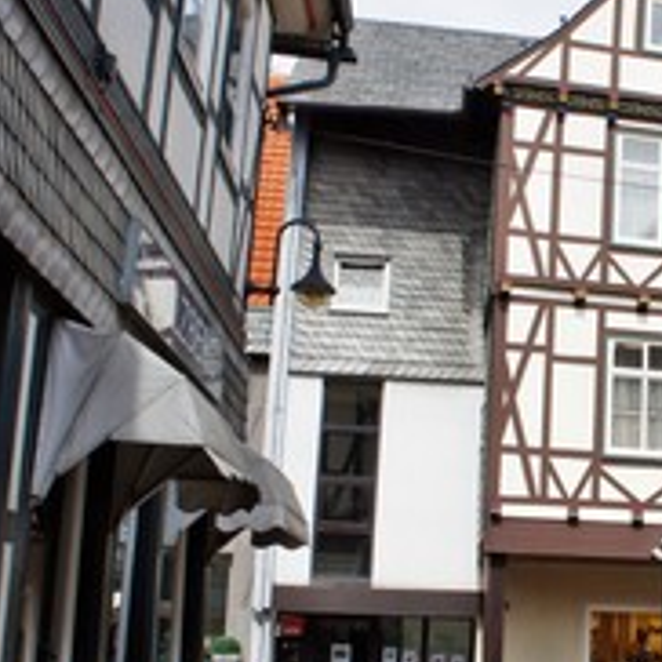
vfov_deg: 29.5
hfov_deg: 27.4
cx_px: 698
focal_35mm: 58
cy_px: 396
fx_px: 1255
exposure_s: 1/160
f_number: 11
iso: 200
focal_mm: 18
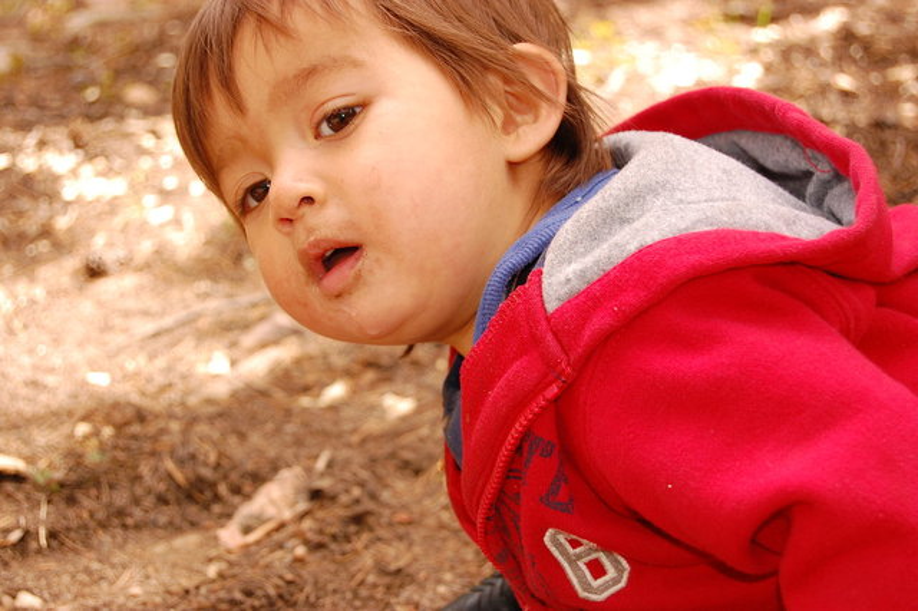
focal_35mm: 82
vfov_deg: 16.5
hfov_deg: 24.6
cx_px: 459
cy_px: 306
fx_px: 2103
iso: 400
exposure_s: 1/200
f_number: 5.6
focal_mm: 55
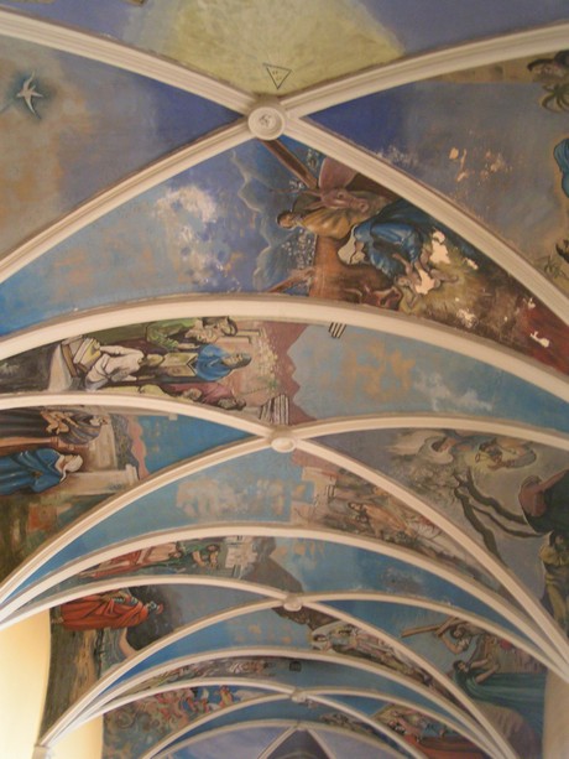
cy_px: 380
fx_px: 833
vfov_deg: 49.0
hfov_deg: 37.7
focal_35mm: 38
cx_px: 284
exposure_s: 1/2.5
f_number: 2.8
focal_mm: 5.8
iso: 200
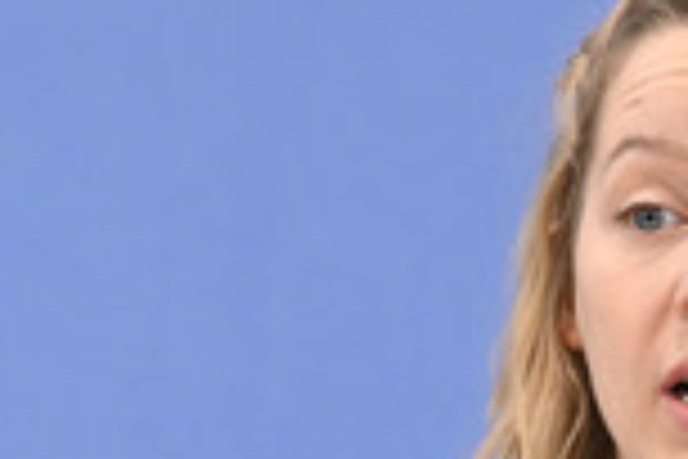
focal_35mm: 353
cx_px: 623
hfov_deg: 5.8
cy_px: 446
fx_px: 6746
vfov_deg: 3.9
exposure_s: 1/500
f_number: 6.3
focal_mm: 120
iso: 4000
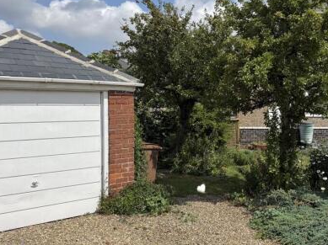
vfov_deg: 39.6
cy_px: 120
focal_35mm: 36
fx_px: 341
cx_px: 216
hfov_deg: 50.6
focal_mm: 6.76
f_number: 1.78
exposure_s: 1/6173
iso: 80
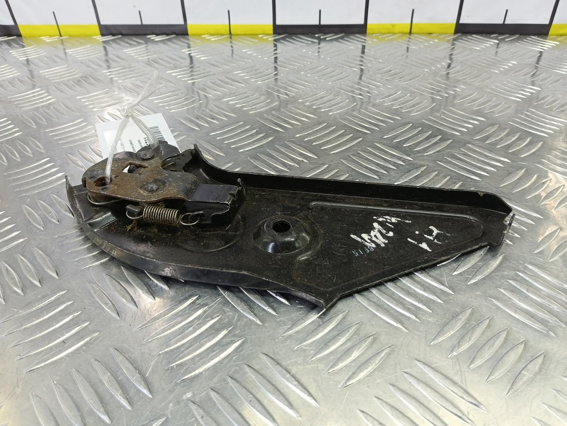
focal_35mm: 23
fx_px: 377
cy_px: 213
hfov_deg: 73.9
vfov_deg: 58.9
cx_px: 284
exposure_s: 1/50
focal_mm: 4.11
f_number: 1.6
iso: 183
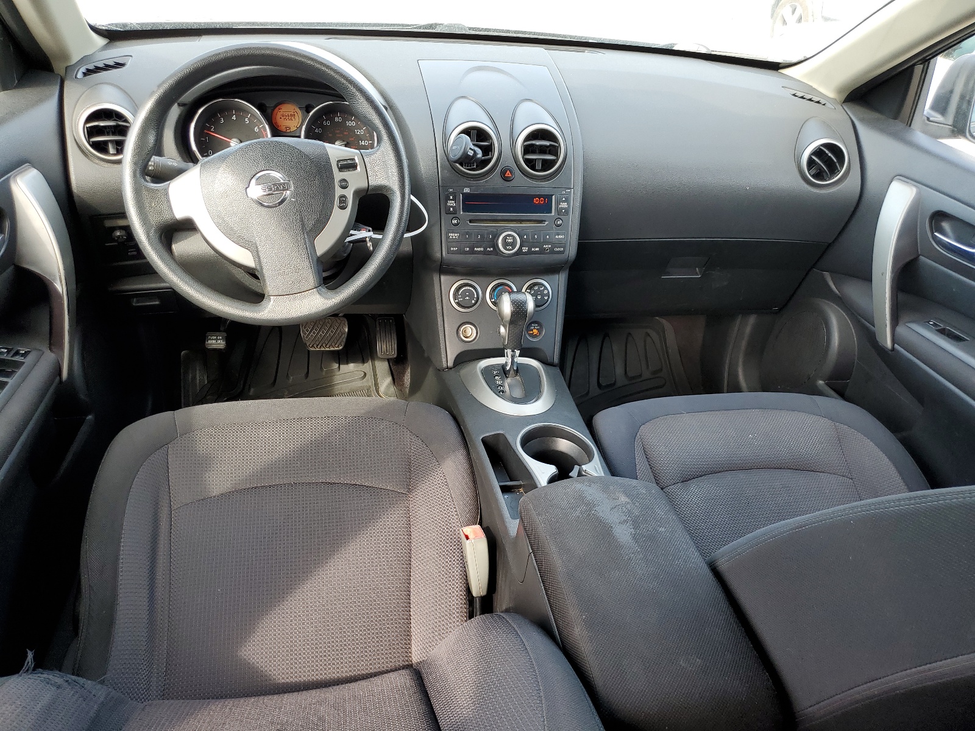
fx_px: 732
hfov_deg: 67.3
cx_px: 488
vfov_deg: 53.1
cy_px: 366
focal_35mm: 26
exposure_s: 1/128
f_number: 1.5
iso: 50
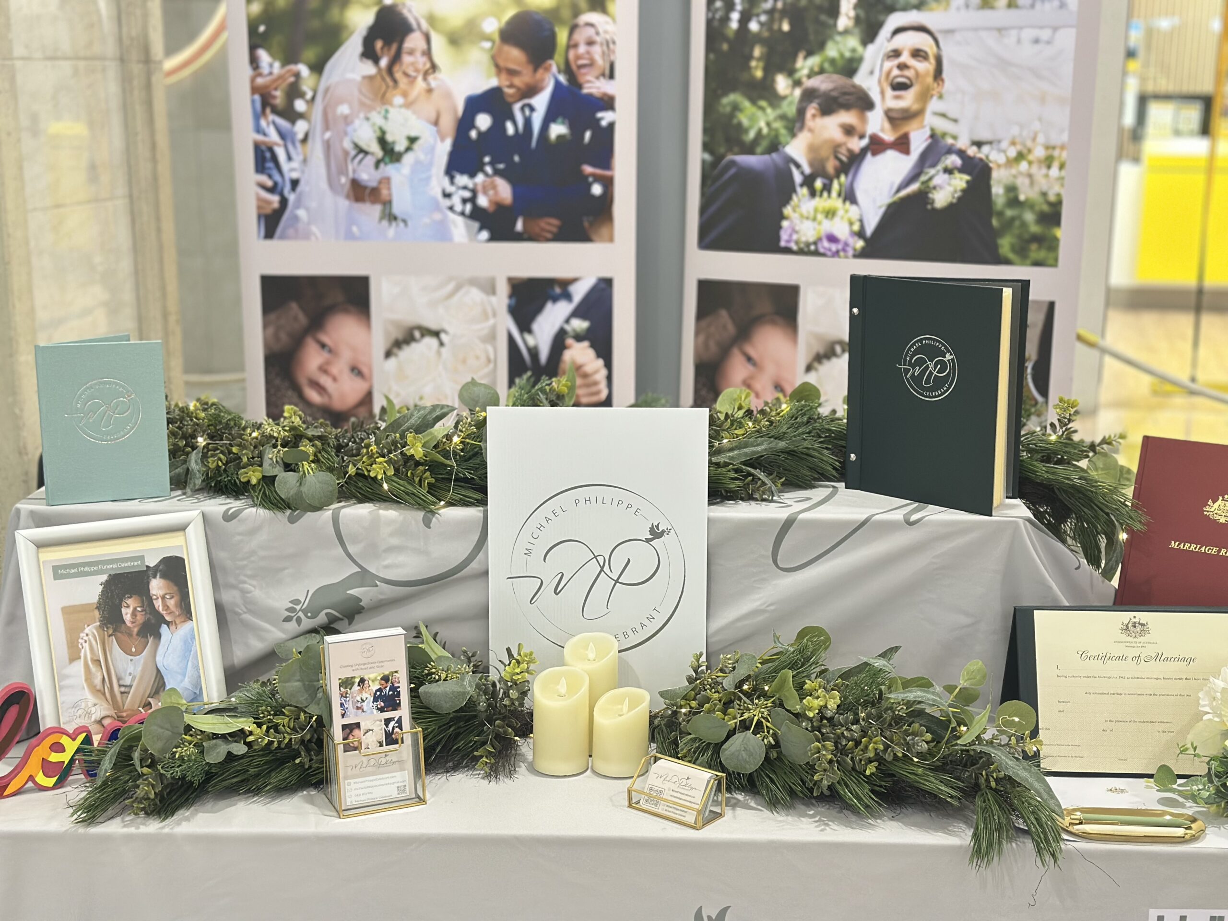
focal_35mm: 48
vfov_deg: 30.3
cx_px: 614
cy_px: 460
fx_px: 1703
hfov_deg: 39.7
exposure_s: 1/50
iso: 400
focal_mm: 6.86
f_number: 1.78
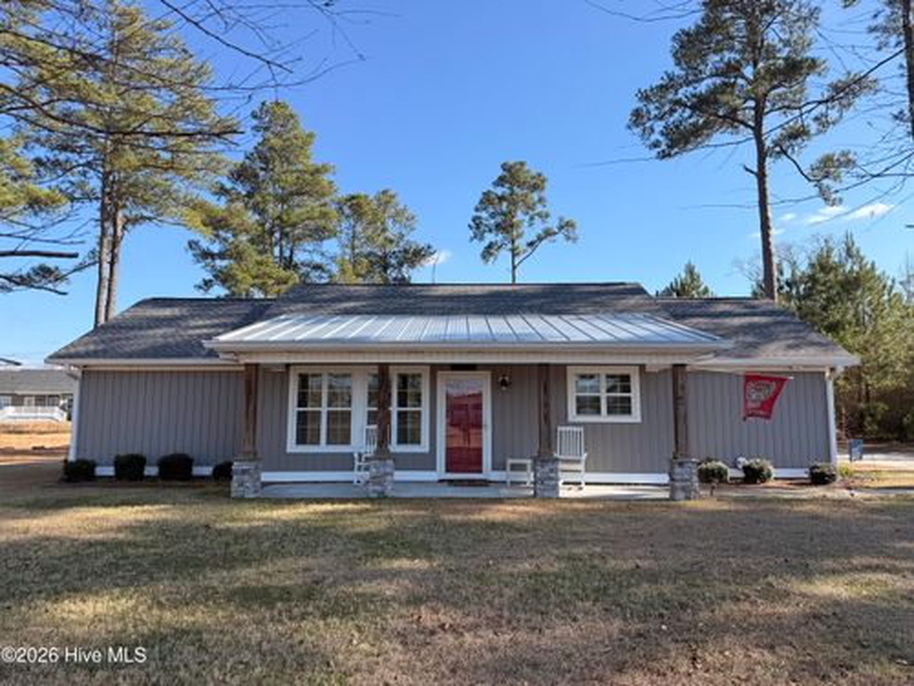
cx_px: 457
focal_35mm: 24
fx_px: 634
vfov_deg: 56.8
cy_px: 343
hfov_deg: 71.6
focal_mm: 6.76
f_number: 1.78
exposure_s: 1/2370
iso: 80
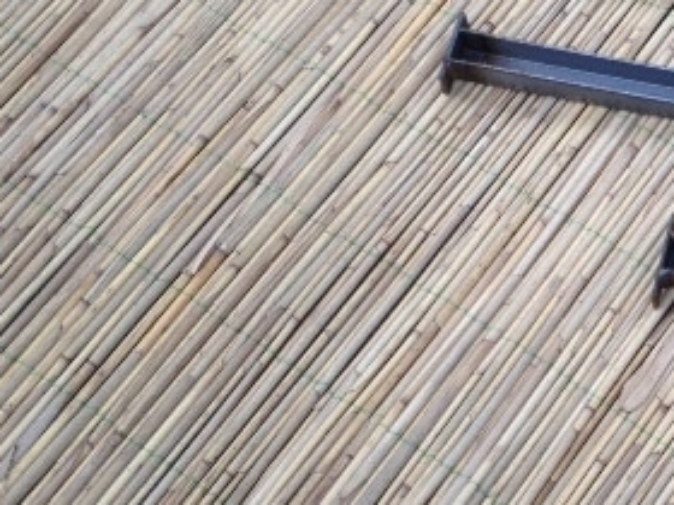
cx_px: 705
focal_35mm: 80
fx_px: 1558
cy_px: 226
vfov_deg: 18.4
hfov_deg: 23.2
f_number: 2.4
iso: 50
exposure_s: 1/30
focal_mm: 4.28
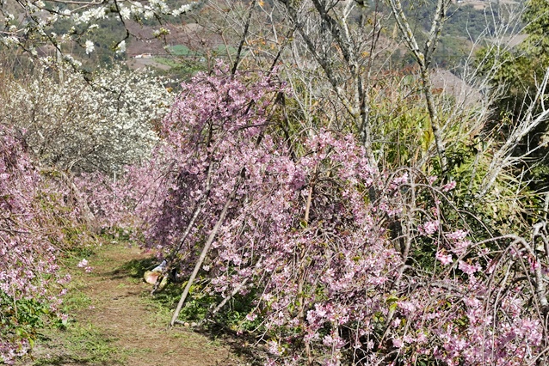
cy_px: 196
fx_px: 1192
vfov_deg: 17.5
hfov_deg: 25.7
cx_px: 163
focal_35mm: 78
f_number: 9
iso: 1600
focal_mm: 48.7
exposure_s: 1/3200
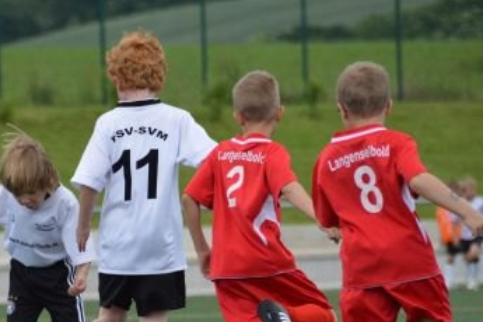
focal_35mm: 521
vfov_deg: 2.6
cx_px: 130
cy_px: 275
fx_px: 6990
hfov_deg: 4.0
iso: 400
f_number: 5.6
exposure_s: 1/1600
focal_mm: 200
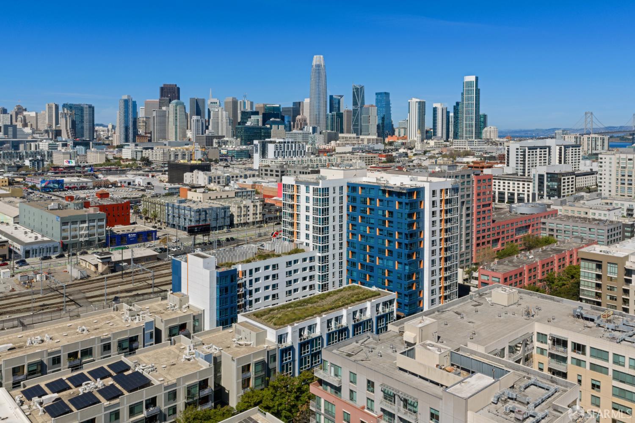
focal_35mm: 28
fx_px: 494
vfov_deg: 46.4
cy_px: 212
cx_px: 318
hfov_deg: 65.5
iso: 100
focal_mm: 14.4
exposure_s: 1/120
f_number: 11
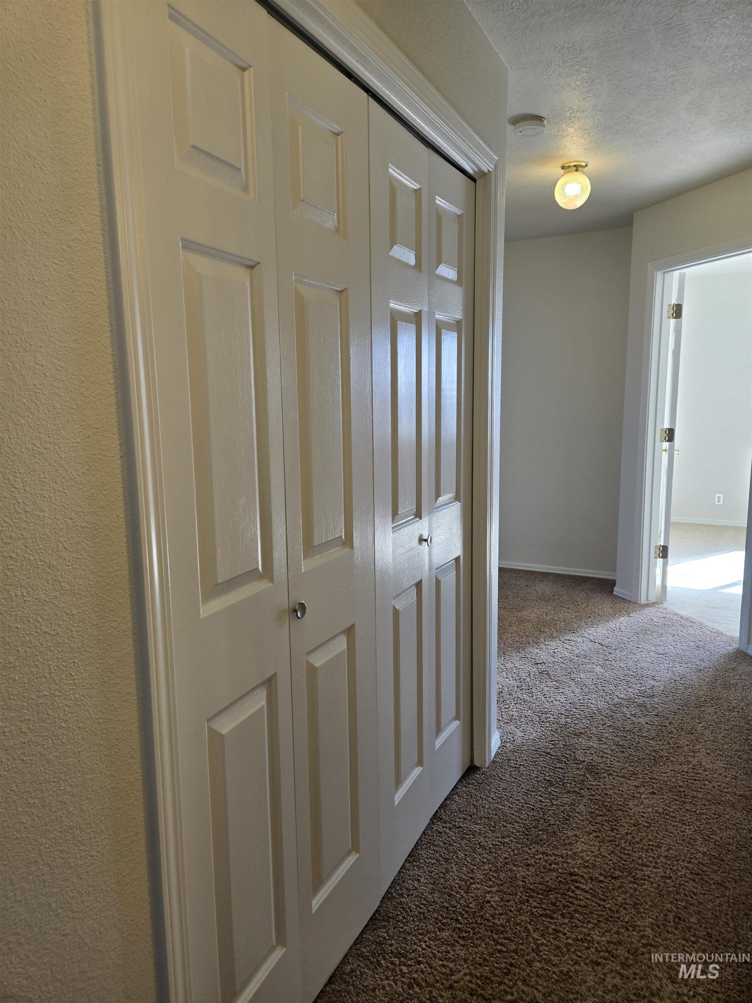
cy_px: 502
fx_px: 666
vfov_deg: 73.9
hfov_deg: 58.9
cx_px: 376
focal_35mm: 23
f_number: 1.8
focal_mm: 5.4
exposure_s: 1/120
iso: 64
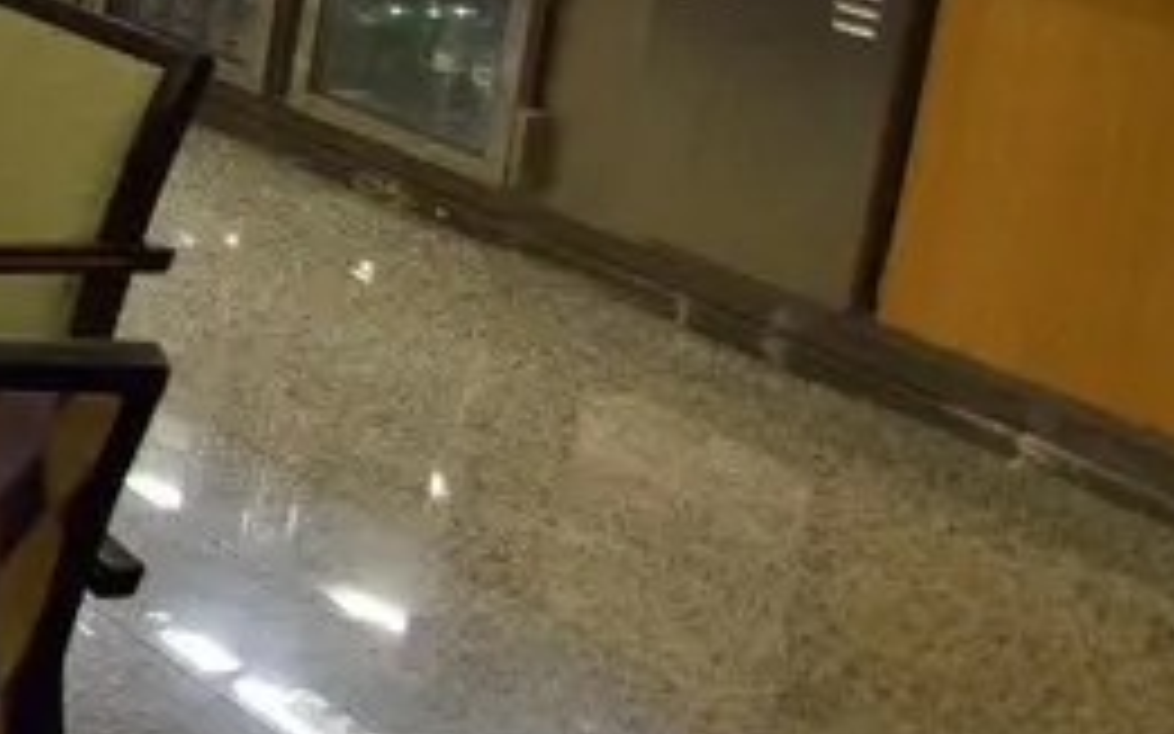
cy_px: -306
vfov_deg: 15.7
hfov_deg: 17.2
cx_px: -1309
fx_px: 2474
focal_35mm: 77
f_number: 2.8
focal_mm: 11
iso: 1400
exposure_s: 1/60
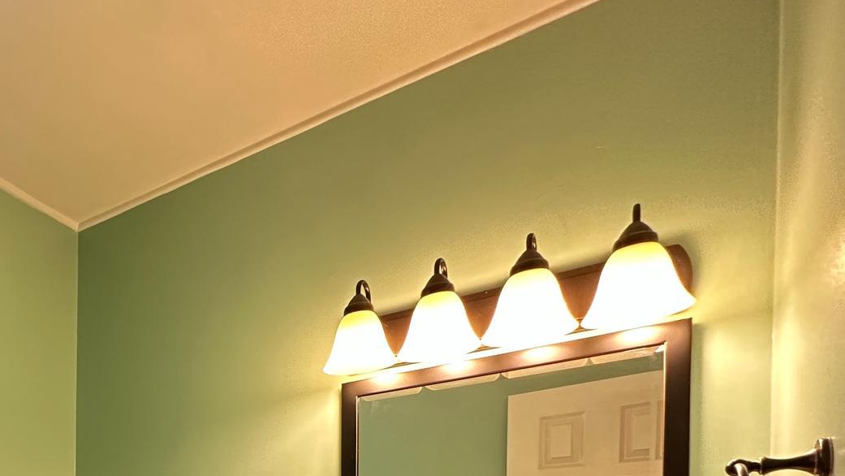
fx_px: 672
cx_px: 53
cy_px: 582
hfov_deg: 54.2
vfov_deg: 31.9
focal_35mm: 30
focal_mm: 2.22
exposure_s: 1/60
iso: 250
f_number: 2.2
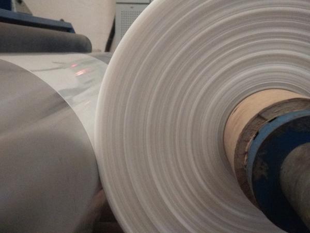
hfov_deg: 36.8
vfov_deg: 28.0
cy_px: 116
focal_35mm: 52
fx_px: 466
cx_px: 155
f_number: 2.6
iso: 3200
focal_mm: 5.99
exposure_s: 1/33
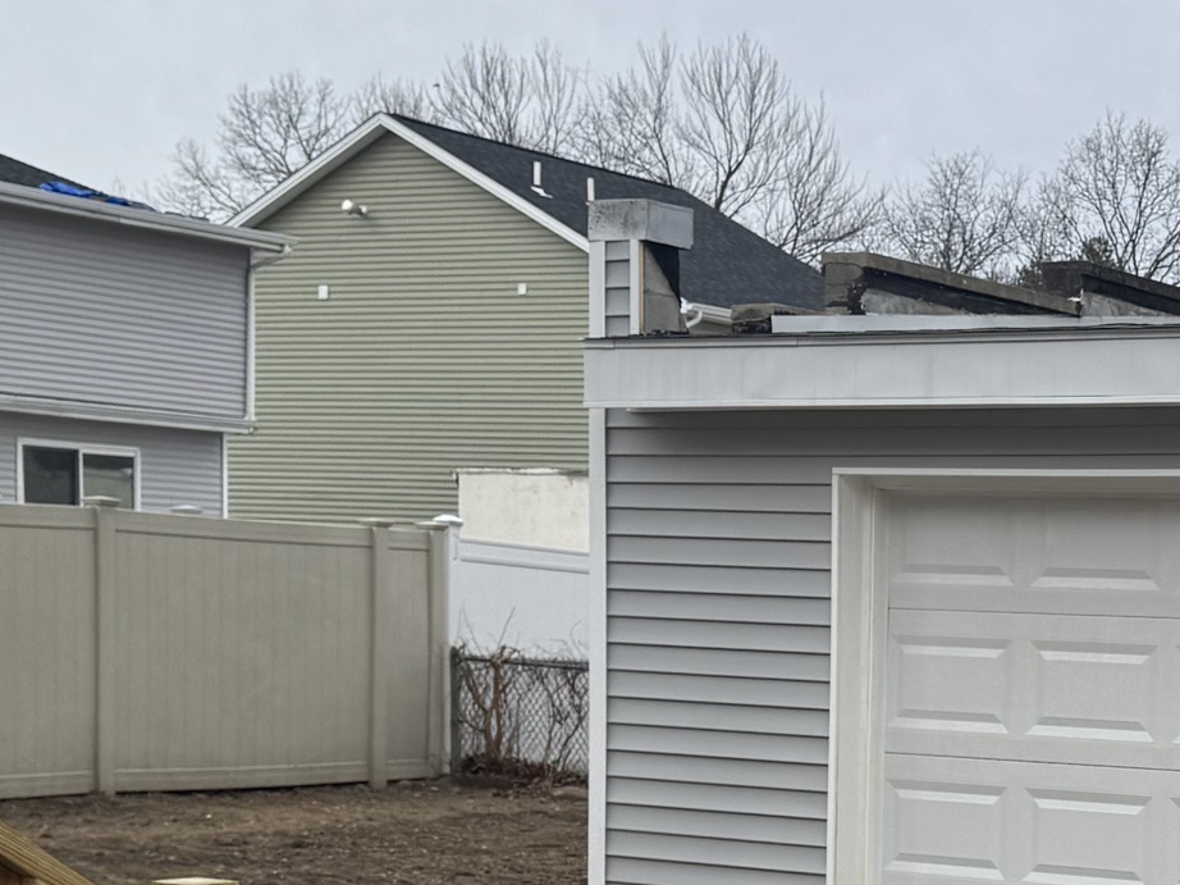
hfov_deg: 23.3
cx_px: 1198
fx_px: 2726
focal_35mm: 80
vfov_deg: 18.0
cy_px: 852
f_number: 1.78
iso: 80
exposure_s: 1/3247
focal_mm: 6.76
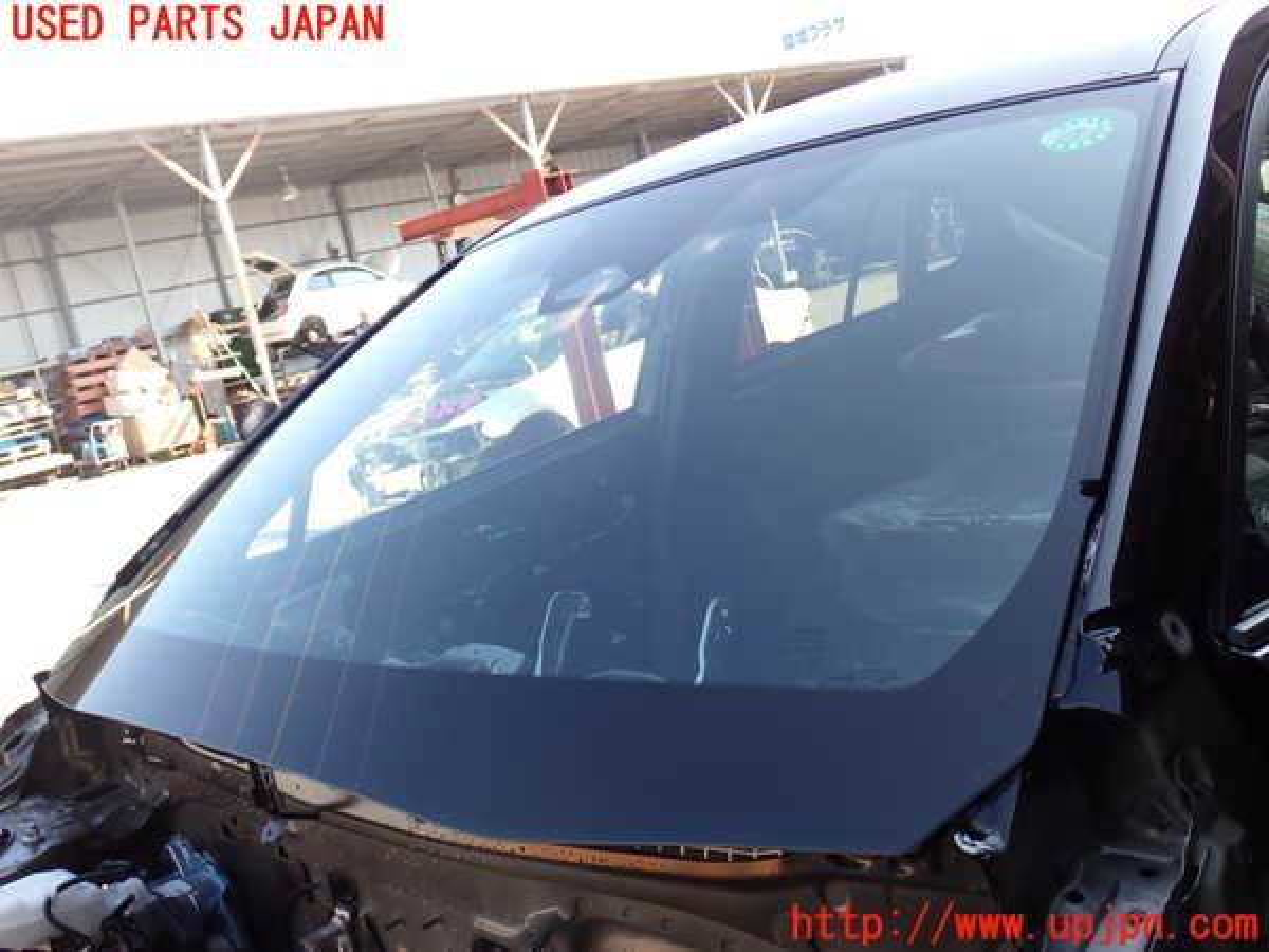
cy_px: 476
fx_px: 1320
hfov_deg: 51.4
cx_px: 634
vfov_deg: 39.7
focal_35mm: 36
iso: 100
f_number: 3.5
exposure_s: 1/125
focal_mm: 6.37
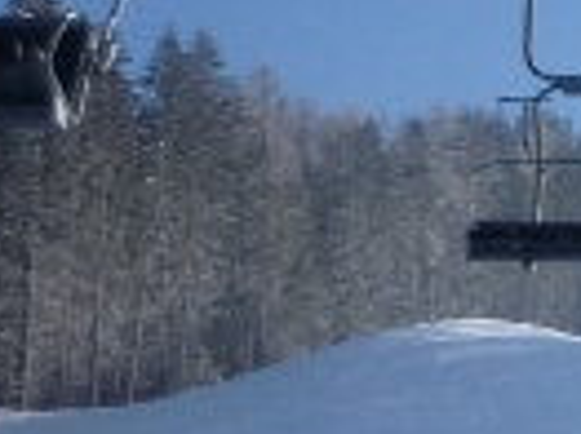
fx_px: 3270
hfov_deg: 8.9
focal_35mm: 195
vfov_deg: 7.5
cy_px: 540
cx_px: 1530
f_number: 5.6
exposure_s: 1/400
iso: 100
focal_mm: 5.2
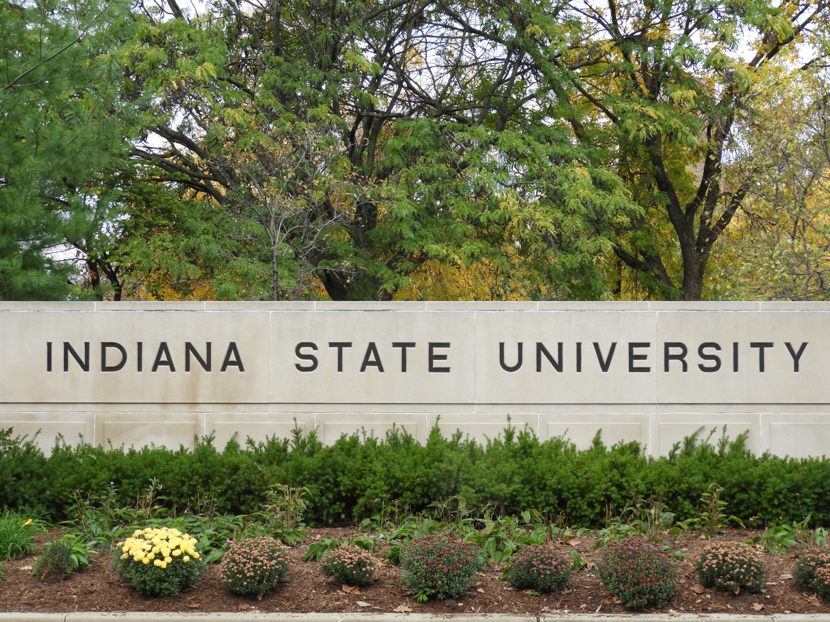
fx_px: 1559
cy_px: 311
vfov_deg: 22.6
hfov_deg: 29.8
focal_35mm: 65
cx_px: 415
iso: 100
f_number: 4.2
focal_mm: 11.6
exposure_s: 1/160
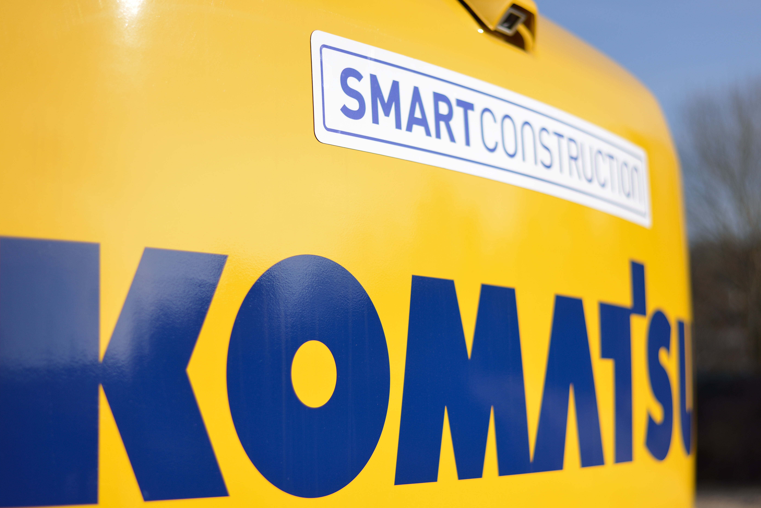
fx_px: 1395
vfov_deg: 20.6
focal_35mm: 66
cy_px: 300
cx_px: 468
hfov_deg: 30.4
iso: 100
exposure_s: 1/5000
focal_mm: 50
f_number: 1.8
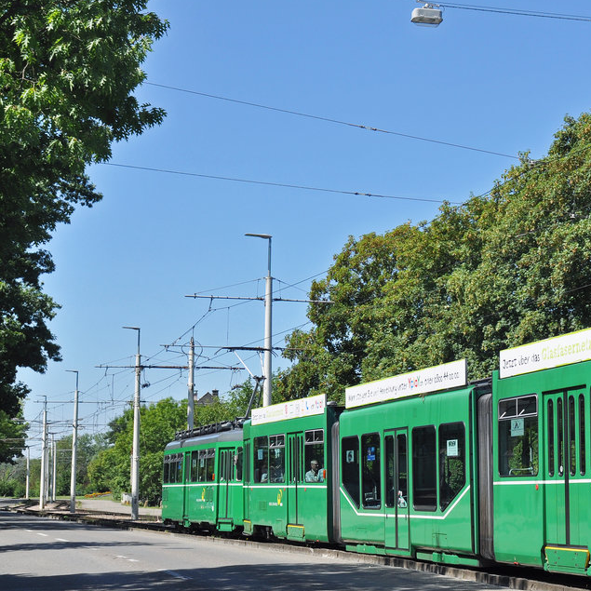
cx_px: 551
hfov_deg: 21.9
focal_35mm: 77
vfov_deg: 22.4
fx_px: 1487
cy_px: 350
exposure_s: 1/400
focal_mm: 32
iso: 200
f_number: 10
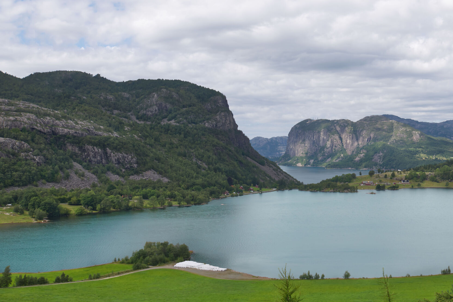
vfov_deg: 29.2
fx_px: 579
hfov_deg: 41.9
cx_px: 318
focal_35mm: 46
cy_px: 143
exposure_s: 1/160
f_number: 10
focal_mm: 32
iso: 100
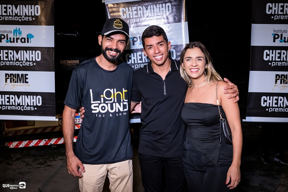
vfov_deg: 36.9
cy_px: 96
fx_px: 288
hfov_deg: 53.1
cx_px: 144
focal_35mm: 36
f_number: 2.8
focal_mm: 24
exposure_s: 1/320
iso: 2000
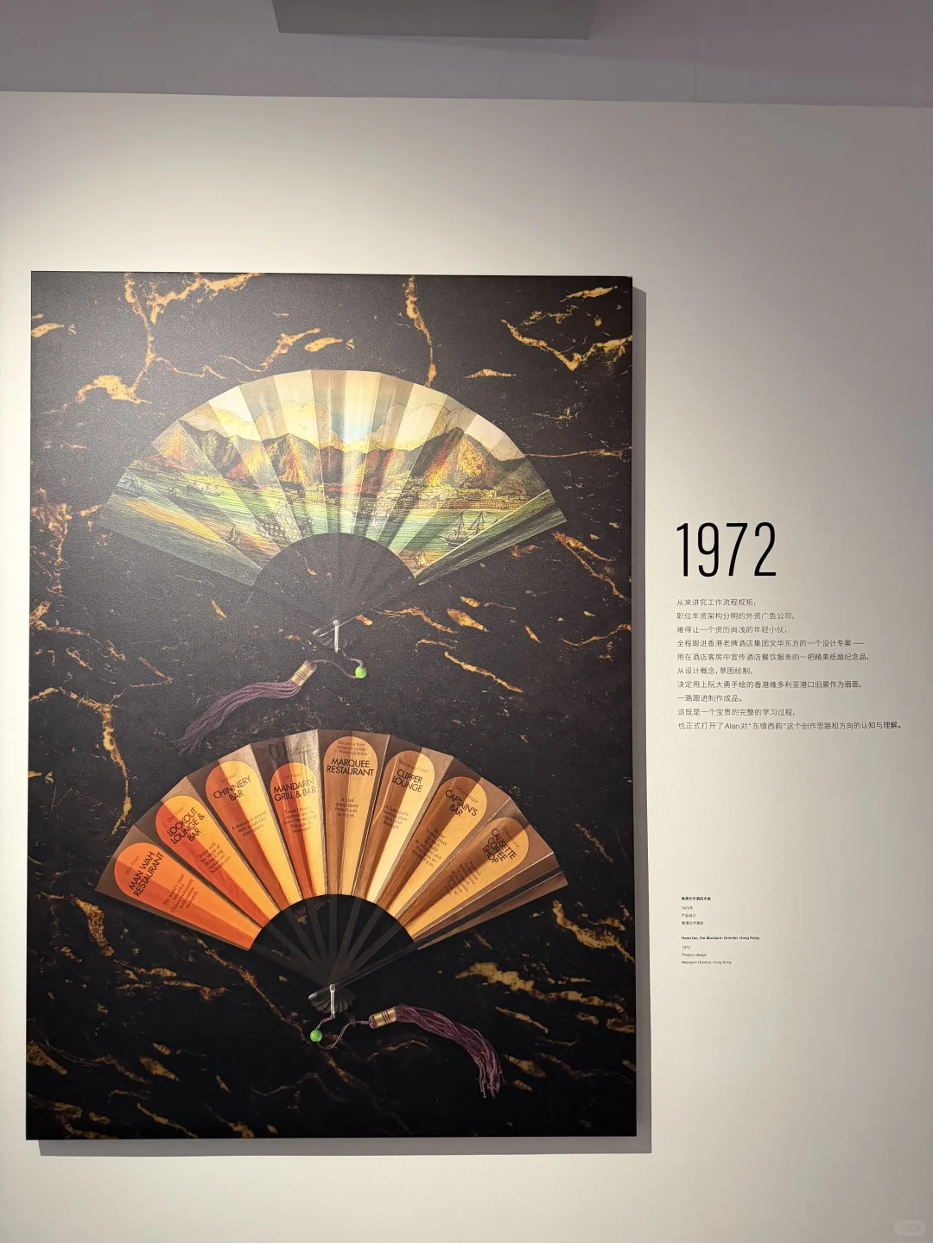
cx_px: 466
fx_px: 862
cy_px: 622
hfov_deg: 56.8
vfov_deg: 71.6
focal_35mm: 24
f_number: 1.78
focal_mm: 6.76
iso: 500
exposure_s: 1/60
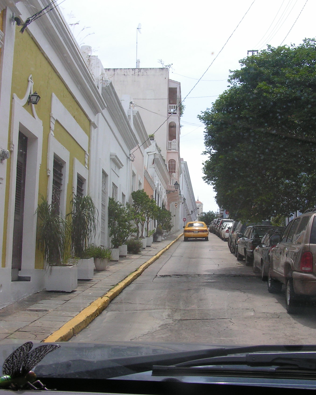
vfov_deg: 37.3
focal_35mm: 50
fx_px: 585
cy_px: 196
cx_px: 187
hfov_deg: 30.2
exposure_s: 1/200
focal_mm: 6.3
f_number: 5.6
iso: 50
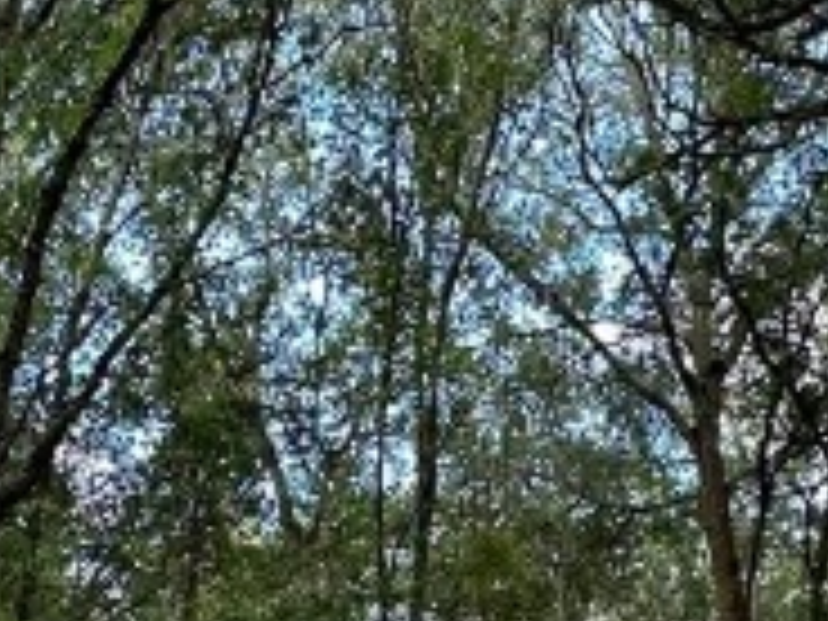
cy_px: 765
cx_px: 225
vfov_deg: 17.9
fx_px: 1866
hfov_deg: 24.8
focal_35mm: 78
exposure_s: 1/99
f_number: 2.2
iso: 100
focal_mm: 2.22
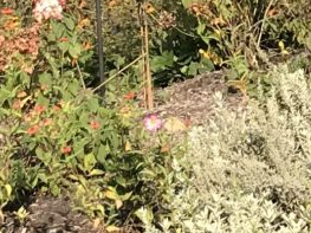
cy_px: -136
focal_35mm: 218
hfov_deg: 9.0
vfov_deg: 6.7
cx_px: 313
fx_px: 1958
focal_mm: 3.99
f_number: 1.8
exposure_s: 1/1018
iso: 20
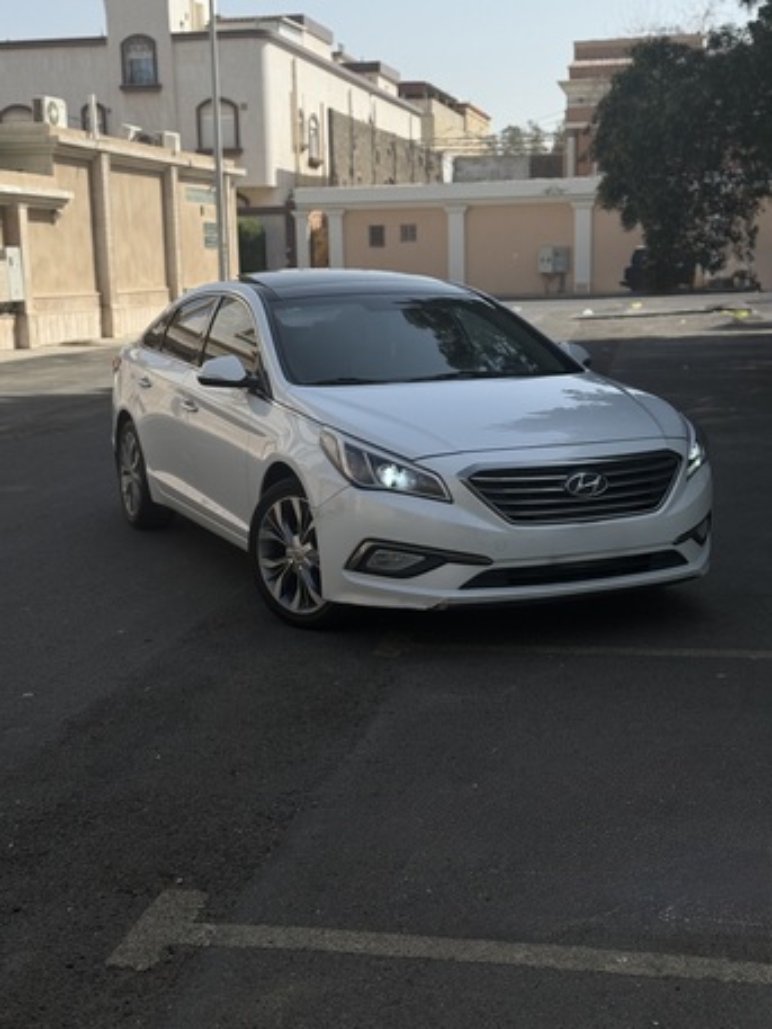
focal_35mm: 48
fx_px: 1427
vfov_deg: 39.6
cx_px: 386
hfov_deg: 30.3
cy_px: 514
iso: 100
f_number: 1.78
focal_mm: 6.76
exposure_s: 1/4587
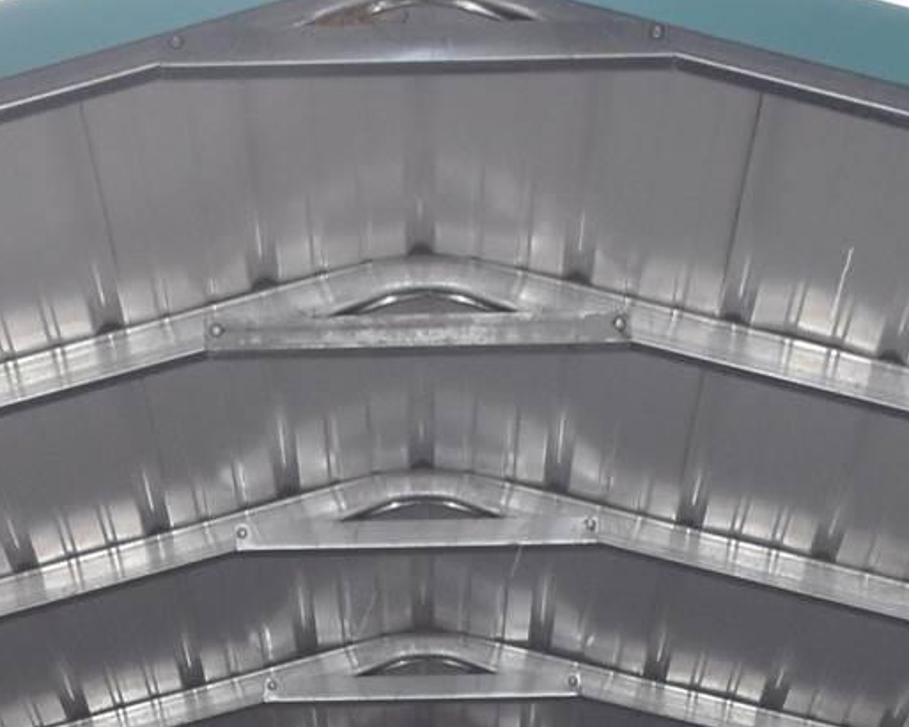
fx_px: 6126
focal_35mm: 228
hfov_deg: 8.5
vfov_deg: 6.5
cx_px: 514
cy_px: 1654
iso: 640
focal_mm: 27
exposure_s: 1/125
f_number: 5.6
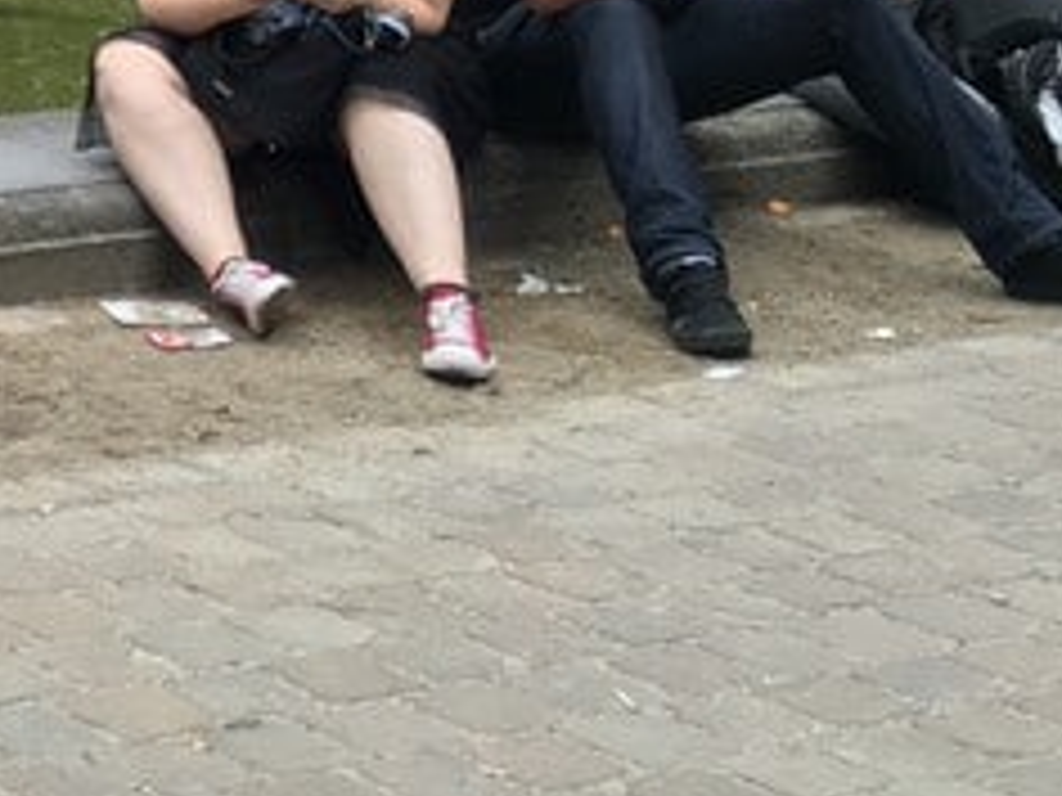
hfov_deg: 13.4
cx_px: -1062
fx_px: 3866
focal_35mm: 126
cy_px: -499
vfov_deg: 11.2
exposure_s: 1/499
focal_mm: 4.15
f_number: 2.2
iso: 25
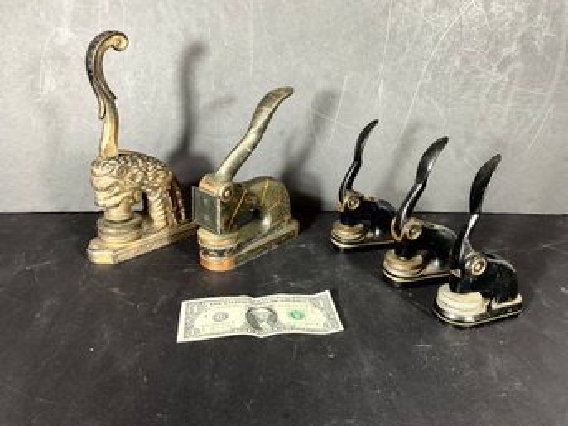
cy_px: 213
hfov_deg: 61.7
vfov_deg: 48.2
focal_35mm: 29
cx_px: 284
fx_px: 476
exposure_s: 1/50
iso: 64
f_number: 1.8
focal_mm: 3
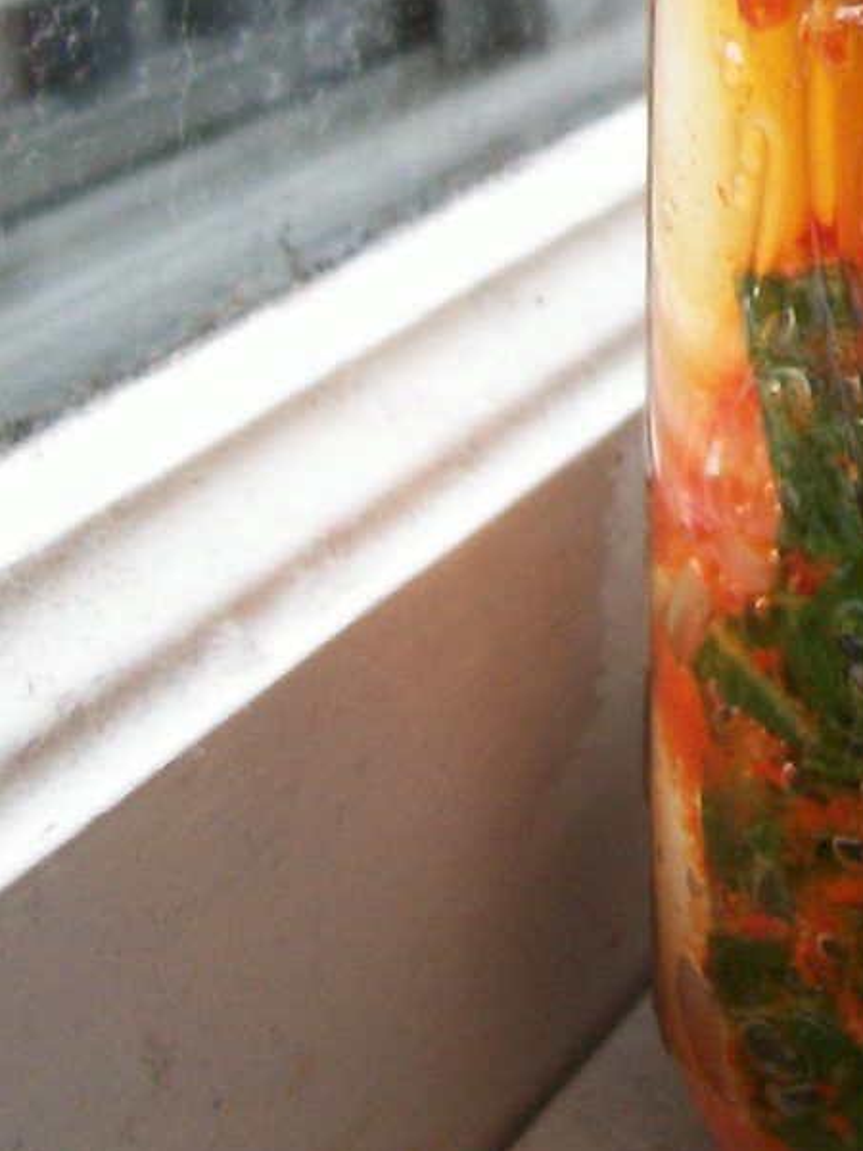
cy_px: -173
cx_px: 1410
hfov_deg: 12.0
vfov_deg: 16.4
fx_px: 3856
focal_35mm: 116
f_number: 2.7
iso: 80
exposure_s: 1/41.9
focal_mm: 5.6
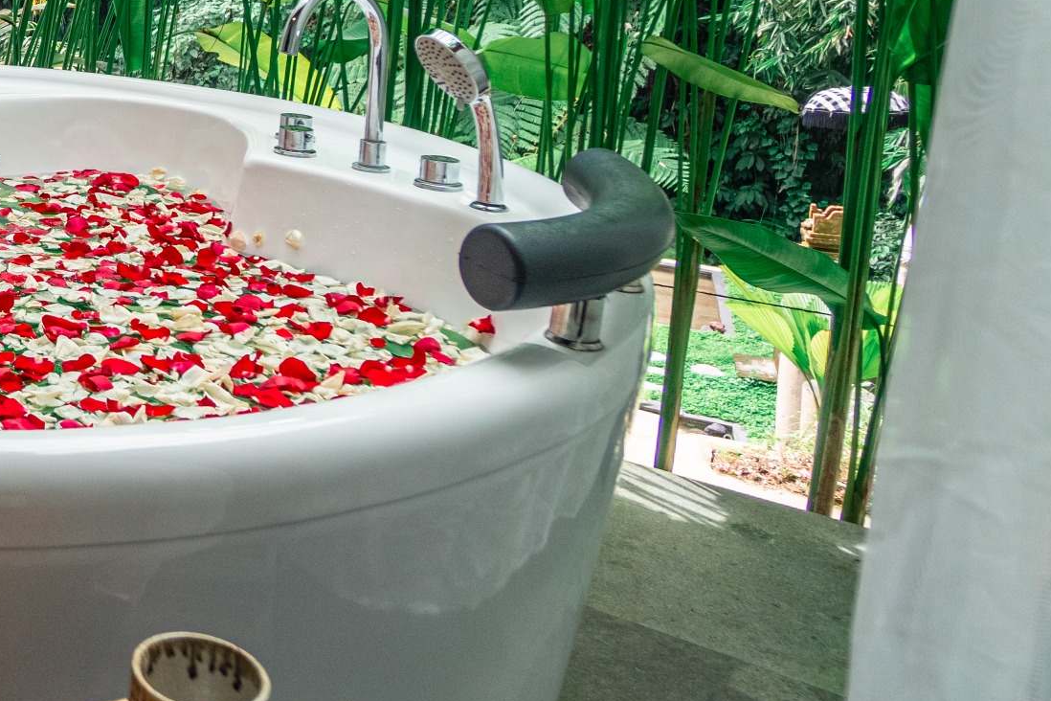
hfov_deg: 36.4
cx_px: -217
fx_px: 1197
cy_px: 1
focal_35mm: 41
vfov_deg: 30.4
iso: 800
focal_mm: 10
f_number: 4
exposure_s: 1/200
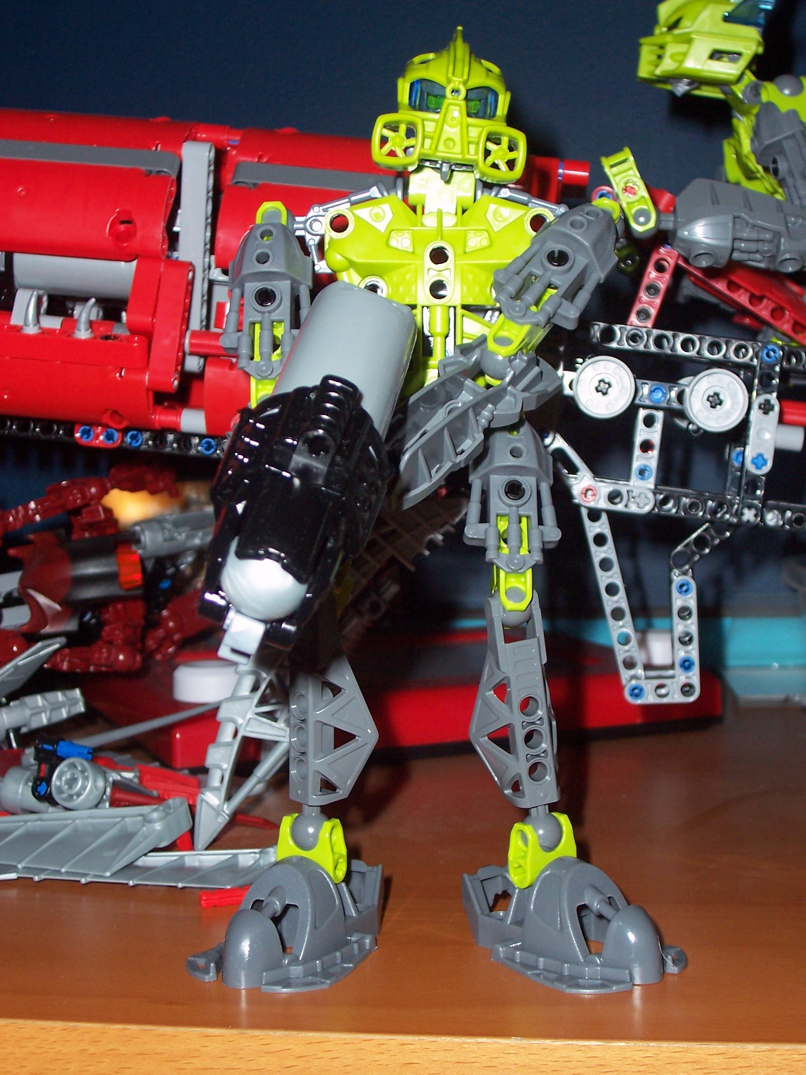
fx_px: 1645
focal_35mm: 53
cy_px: 538
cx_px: 403
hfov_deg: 27.5
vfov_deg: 36.2
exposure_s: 1/60
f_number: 3.4
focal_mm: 8.6
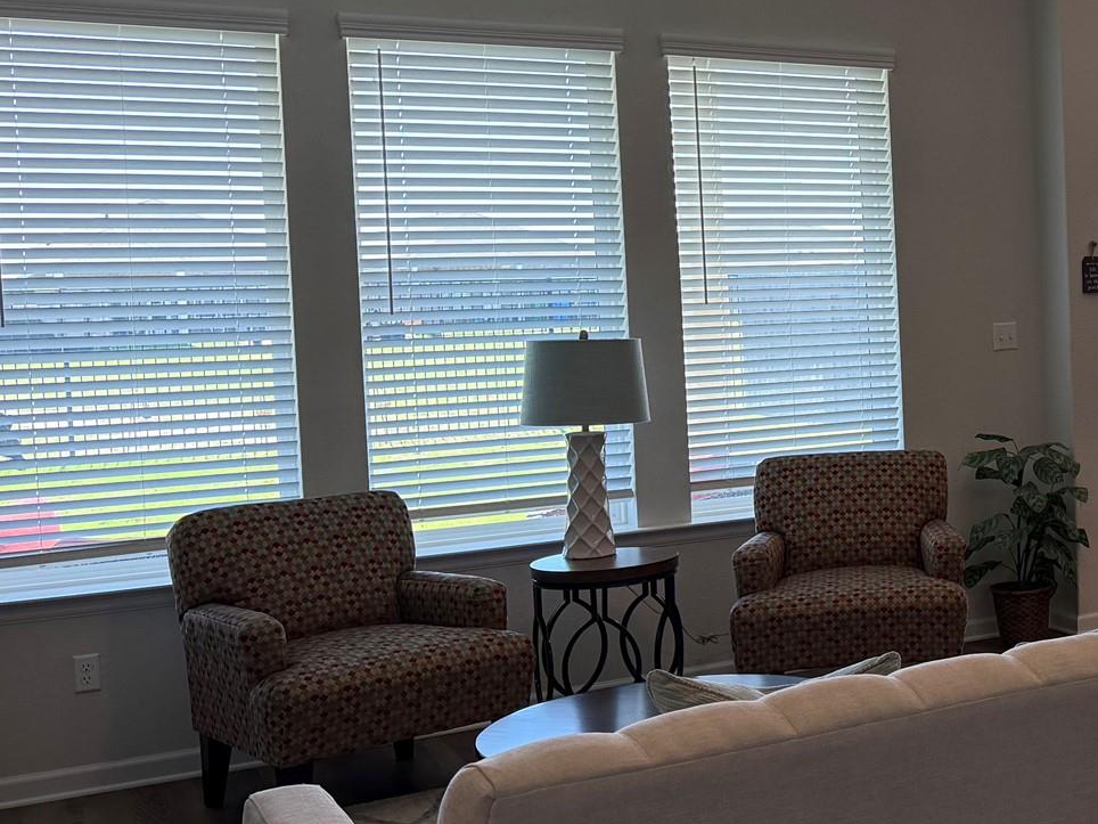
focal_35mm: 51
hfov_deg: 33.6
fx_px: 1618
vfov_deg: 28.5
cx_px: 1148
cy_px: 343
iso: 160
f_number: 1.78
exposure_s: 1/234
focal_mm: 6.76
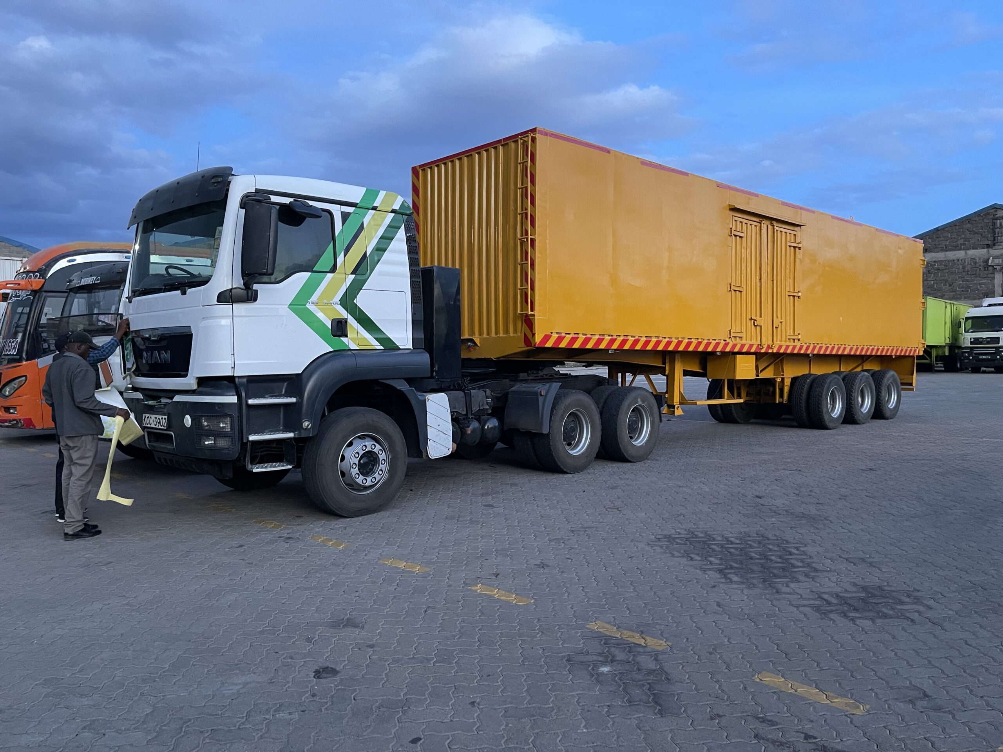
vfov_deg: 53.1
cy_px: 376
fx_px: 753
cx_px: 502
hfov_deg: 67.3
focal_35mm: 26
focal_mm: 5.1
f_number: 1.6
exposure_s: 1/50
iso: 400
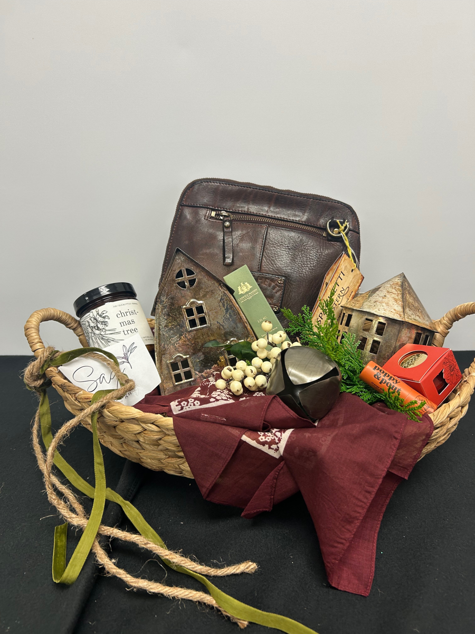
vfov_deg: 67.3
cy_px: 317
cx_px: 238
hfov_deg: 53.1
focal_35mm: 26
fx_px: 476
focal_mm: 5.7
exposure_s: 1/120
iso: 80
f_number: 1.5
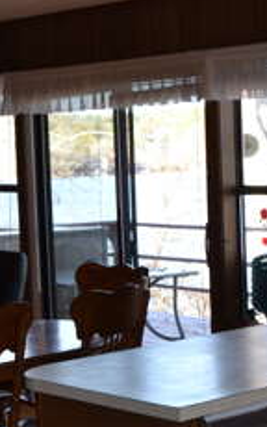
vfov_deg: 22.5
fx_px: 1070
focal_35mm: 92
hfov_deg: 13.2
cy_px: 267
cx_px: 428
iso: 400
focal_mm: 18
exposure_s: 1/100
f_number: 5
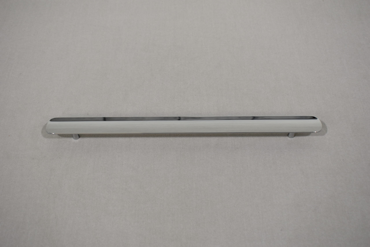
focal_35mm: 45
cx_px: 185
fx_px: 462
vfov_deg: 29.9
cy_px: 124
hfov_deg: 43.6
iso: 400
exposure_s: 1/125
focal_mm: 30
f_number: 5.6
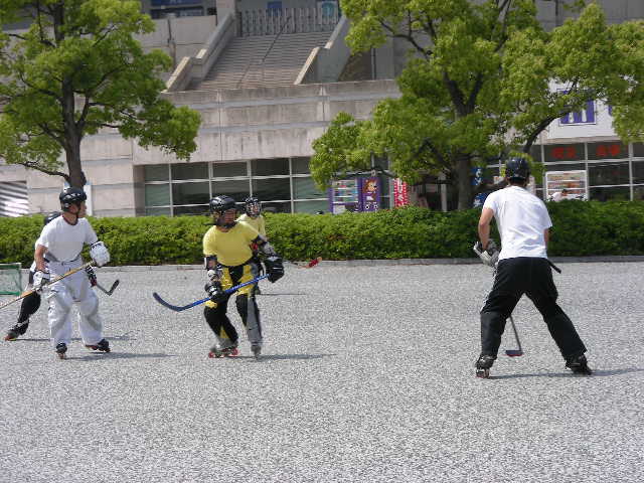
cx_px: 322
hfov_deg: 17.4
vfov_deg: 13.1
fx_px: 2102
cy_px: 242
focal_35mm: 113
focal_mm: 18.9
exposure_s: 1/455
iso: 50
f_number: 4
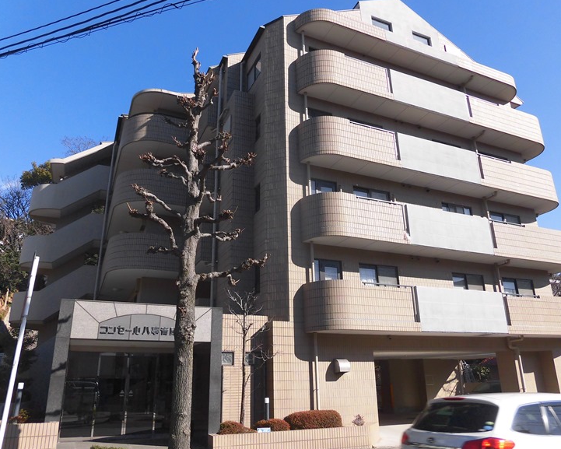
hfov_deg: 66.0
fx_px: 432
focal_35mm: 26
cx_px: 282
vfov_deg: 54.9
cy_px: 218
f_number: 7.8
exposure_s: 1/200
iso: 100
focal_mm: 4.3
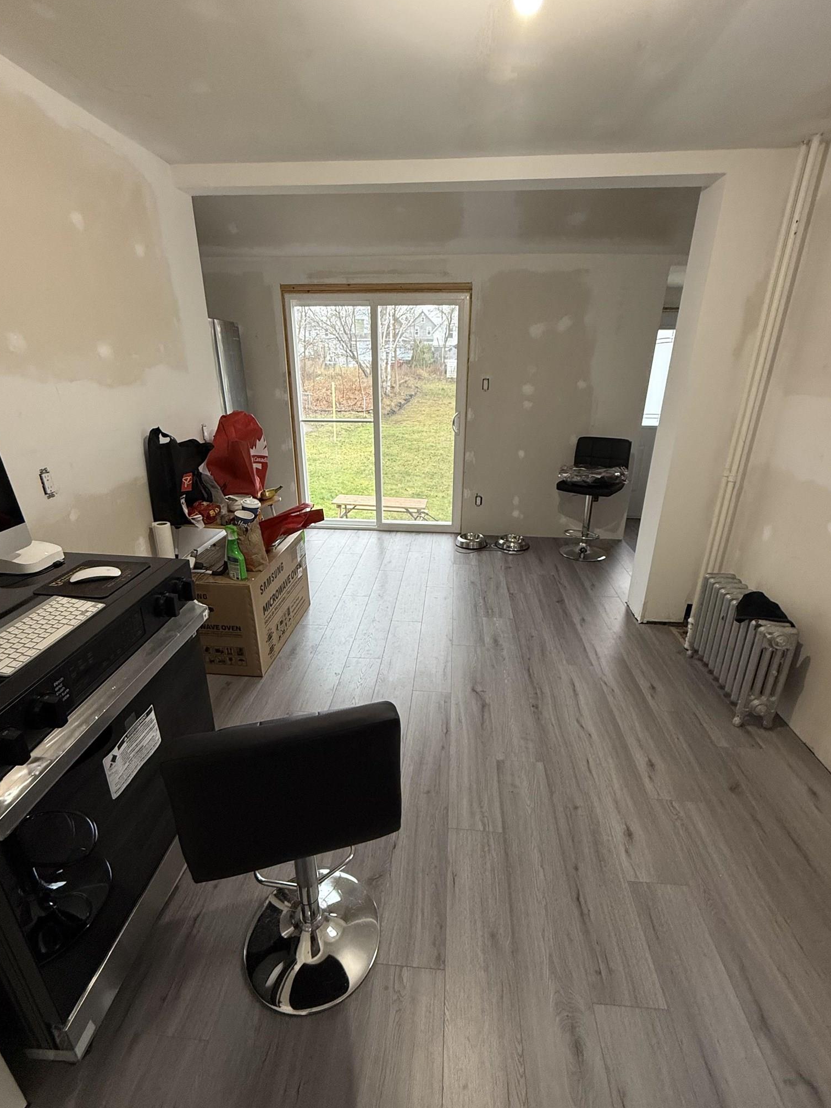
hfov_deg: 78.1
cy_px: 563
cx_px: 414
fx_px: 512
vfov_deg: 94.5
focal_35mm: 16
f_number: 2.2
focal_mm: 2.22
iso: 250
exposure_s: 1/120
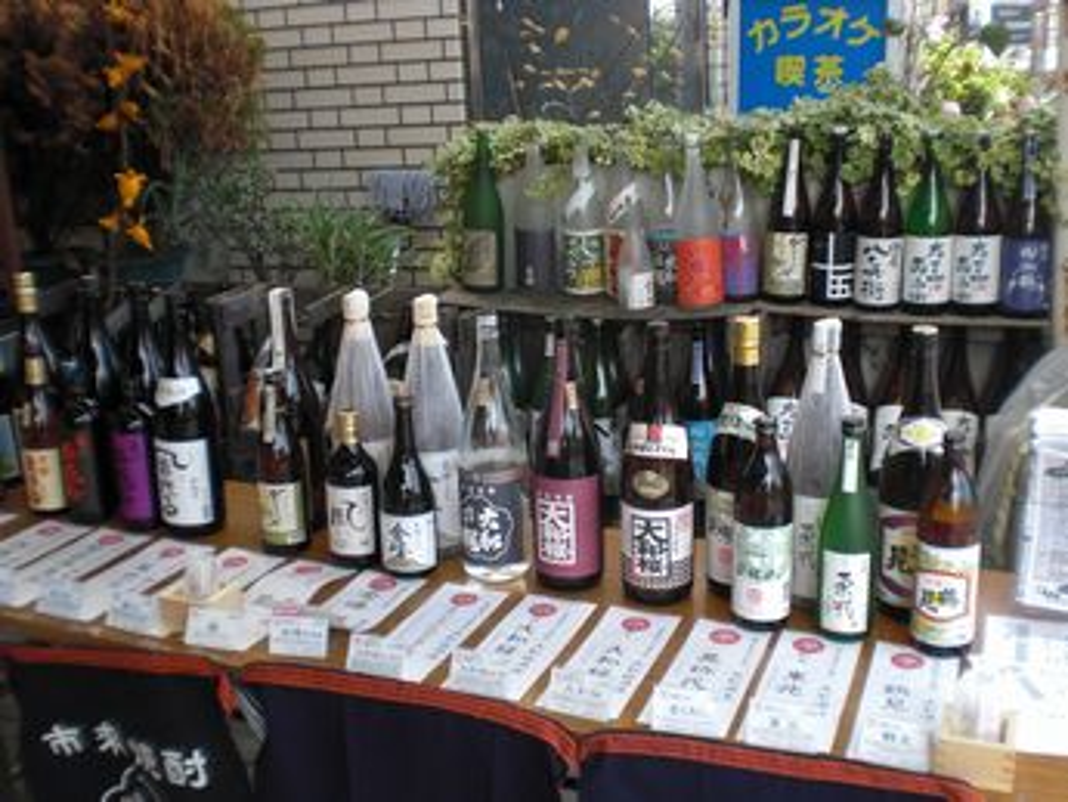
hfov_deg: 49.0
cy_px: 401
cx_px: 534
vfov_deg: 37.7
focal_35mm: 38
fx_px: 1173
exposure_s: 1/100
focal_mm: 6.3
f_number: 3.1
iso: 64
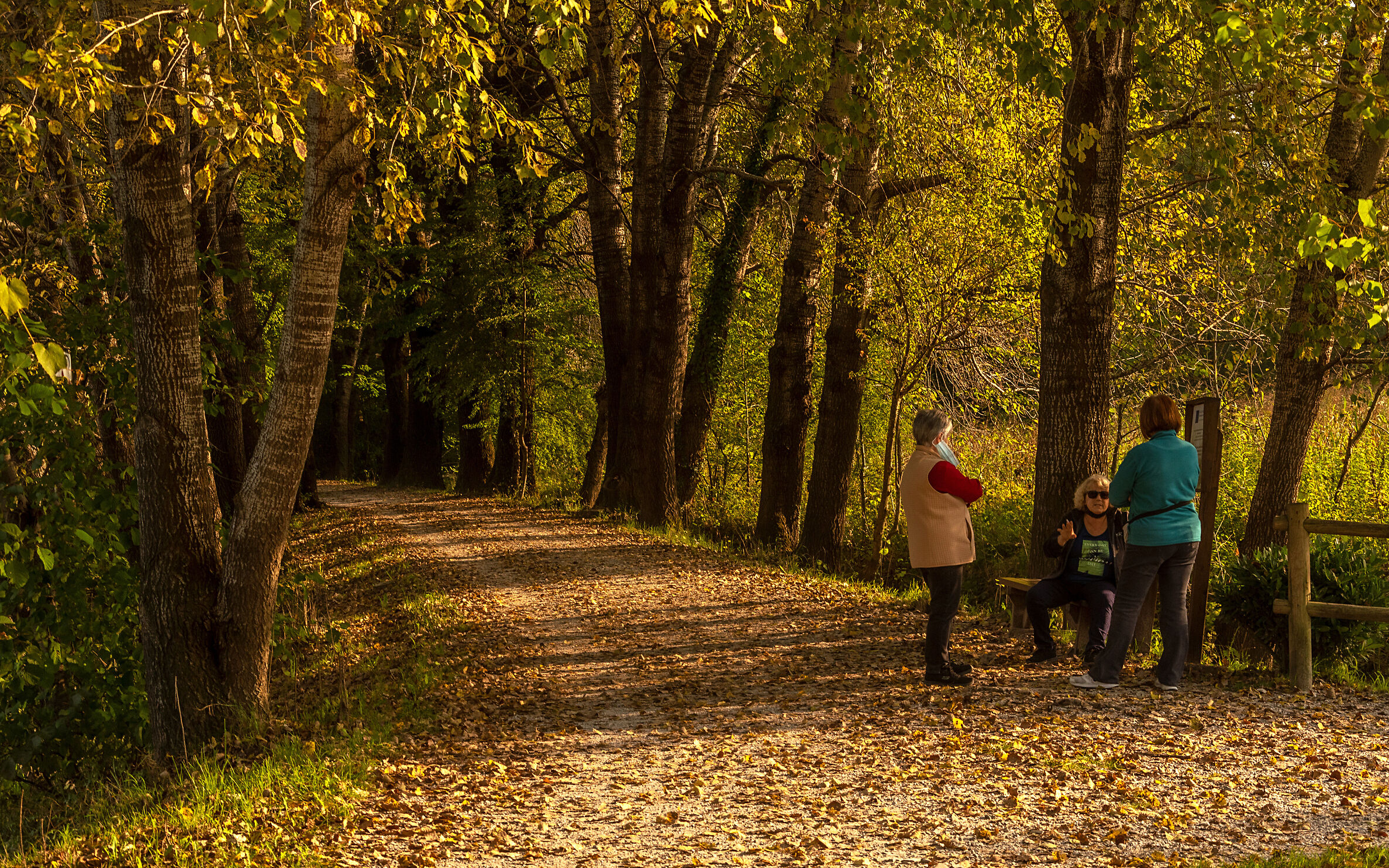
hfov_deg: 29.6
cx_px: 688
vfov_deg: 18.7
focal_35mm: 70
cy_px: 463
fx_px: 2631
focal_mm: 45
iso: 100
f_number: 9
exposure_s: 1/50
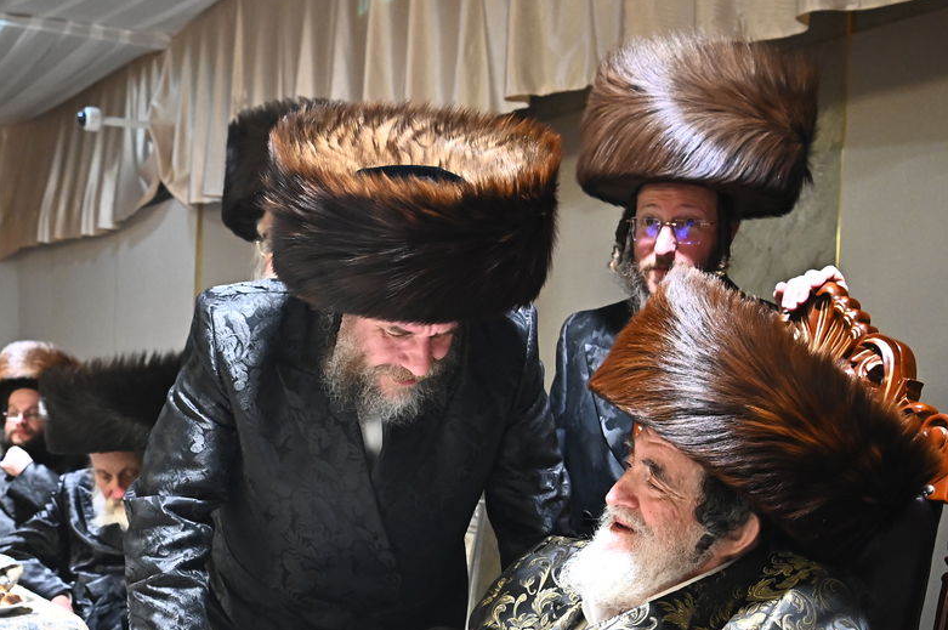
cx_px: 206
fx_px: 1368
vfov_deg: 25.6
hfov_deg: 37.0
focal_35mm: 52
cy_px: 484
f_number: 4.5
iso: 3200
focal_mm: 29
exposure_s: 1/200
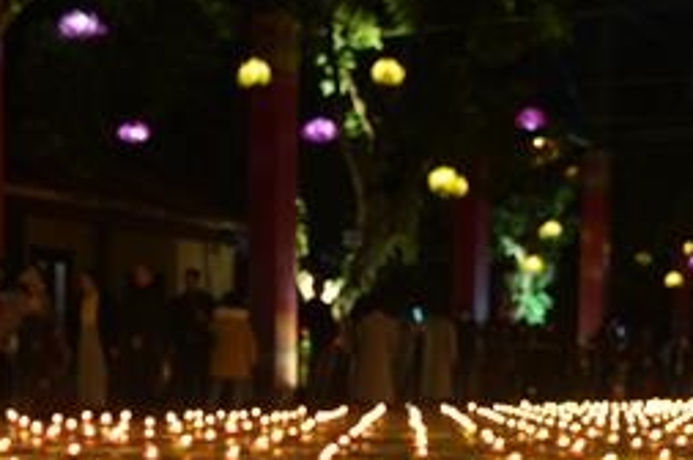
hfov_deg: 28.0
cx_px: 266
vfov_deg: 17.8
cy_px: 574
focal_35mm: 72
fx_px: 1384
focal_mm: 28
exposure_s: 1/30
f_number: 2.8
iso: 640
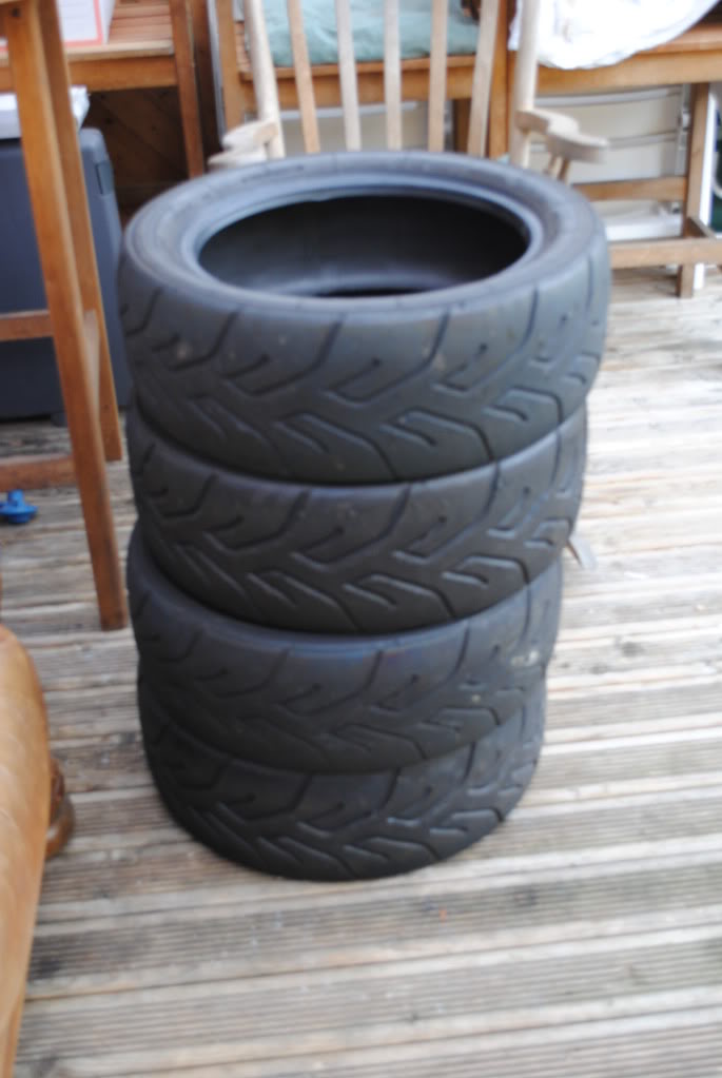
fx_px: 1350
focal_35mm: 45
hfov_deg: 30.0
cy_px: 539
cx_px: 361
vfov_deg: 43.6
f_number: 4.5
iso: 280
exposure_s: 1/30
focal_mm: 30
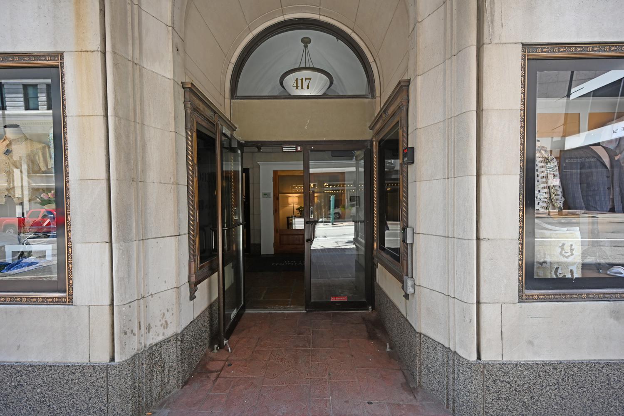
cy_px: 208
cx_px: 312
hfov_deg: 104.3
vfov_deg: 81.2
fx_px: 243
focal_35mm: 14
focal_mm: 14
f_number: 4
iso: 320
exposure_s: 1/250
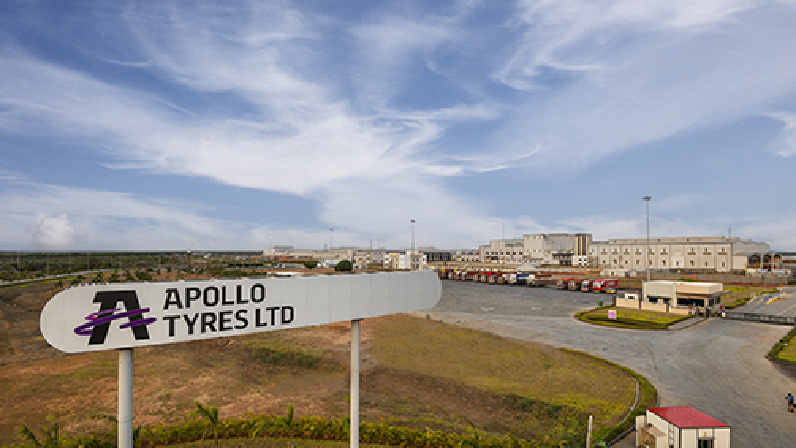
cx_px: 402
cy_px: 234
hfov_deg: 95.9
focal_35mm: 17
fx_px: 359
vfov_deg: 63.9
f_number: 6.3
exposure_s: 1/100
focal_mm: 16
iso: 200
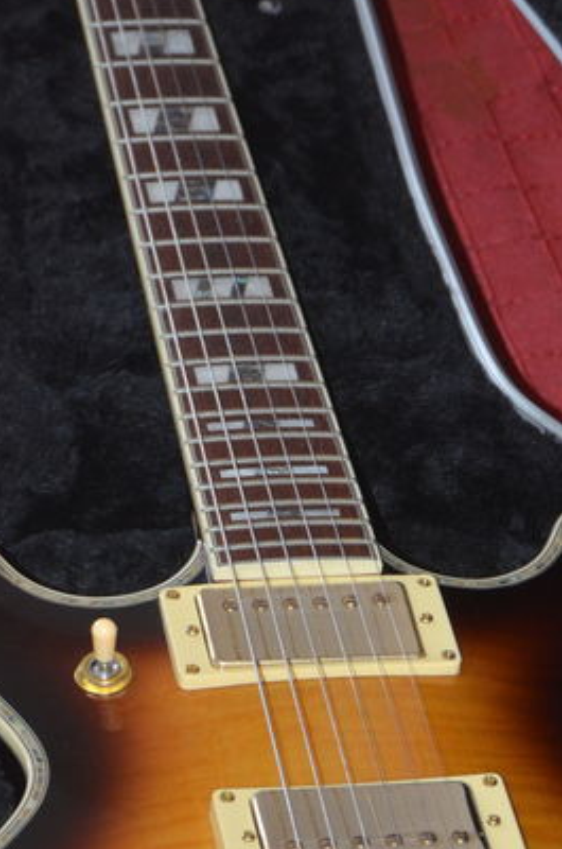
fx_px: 4586
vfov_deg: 10.6
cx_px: 316
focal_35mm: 195
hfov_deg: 7.0
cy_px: 554
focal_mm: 52
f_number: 5
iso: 800
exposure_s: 1/60
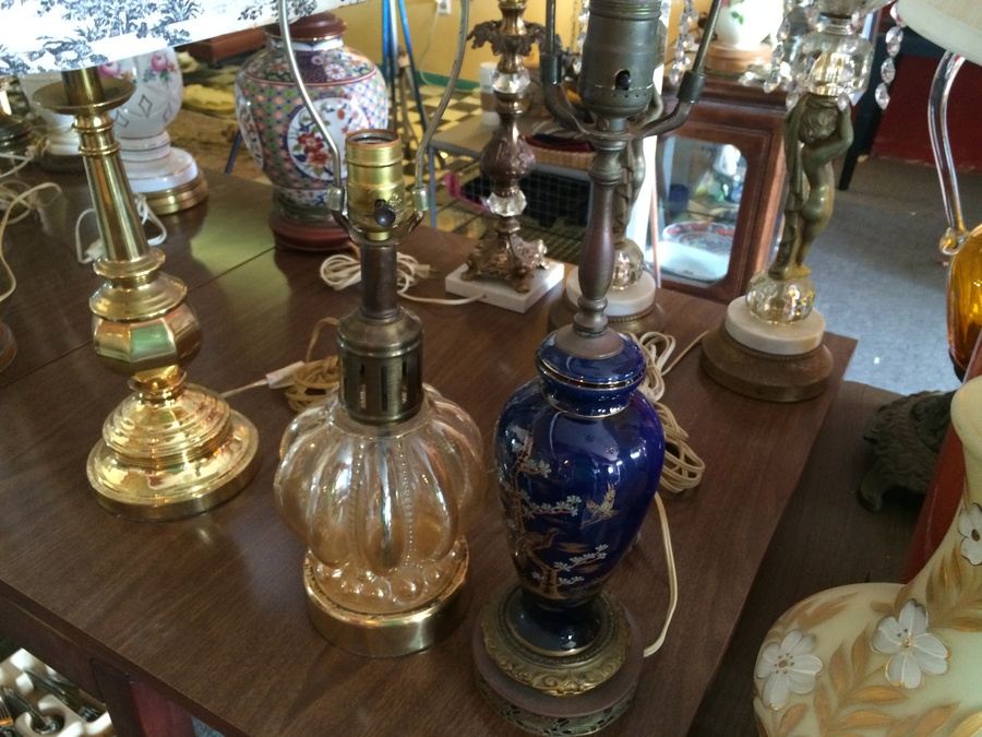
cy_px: 368
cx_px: 491
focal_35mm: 30
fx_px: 851
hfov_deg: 60.0
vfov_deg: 46.8
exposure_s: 1/30
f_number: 2.2
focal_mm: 4.12
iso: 250
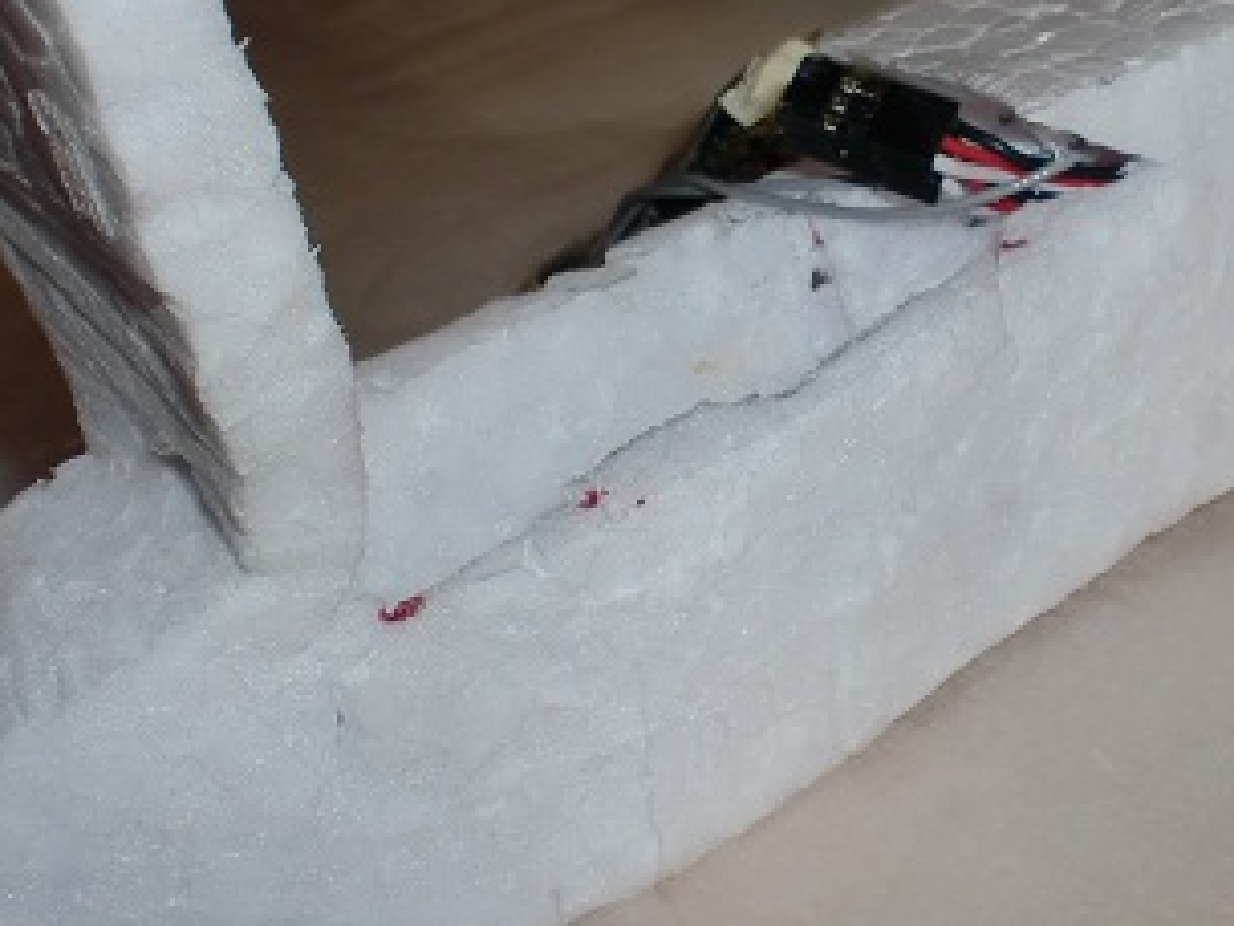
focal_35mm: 64
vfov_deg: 22.9
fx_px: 2281
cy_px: 376
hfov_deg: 29.8
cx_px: 907
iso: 64
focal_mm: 6.3
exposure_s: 1/60
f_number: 5.6
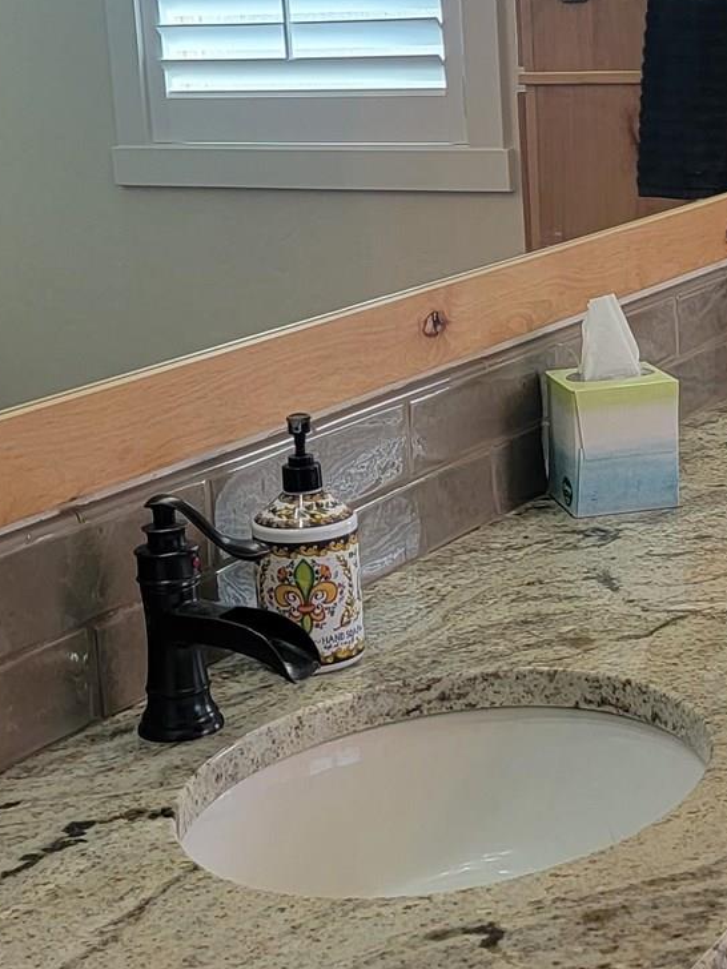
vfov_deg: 25.5
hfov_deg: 19.1
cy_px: 331
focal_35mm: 76
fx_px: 2128
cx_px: 619
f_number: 1.8
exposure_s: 1/120
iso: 100
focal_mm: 6.7
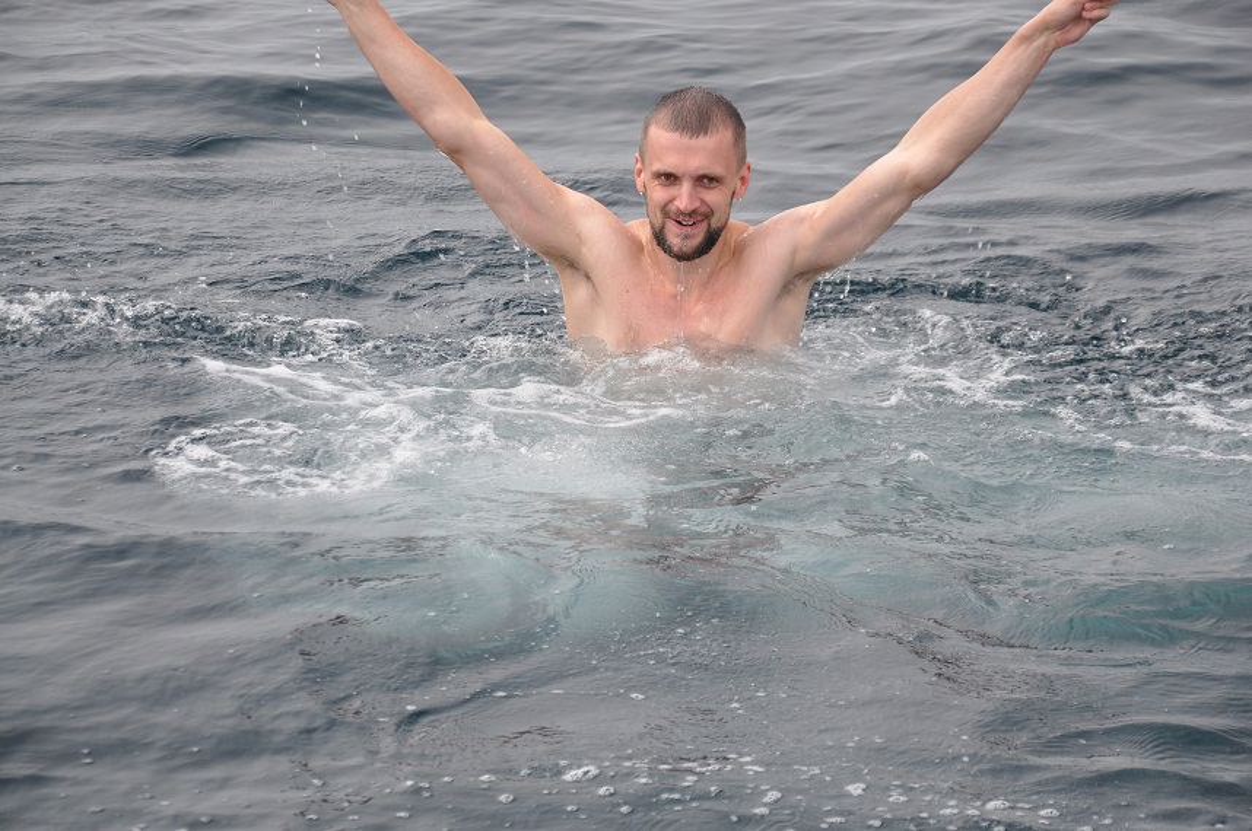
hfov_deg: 16.1
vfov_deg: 10.7
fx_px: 4429
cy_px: 416
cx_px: 626
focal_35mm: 128
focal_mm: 85
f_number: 5.6
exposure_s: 1/320
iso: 400
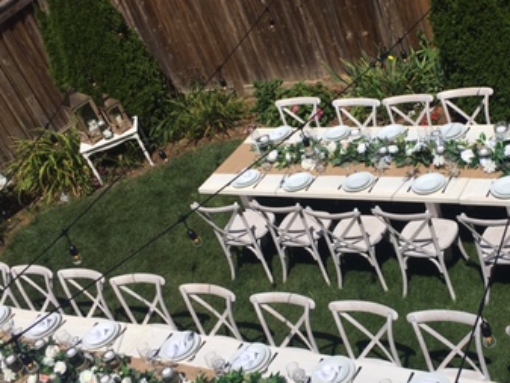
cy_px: 197
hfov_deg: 34.3
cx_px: 375
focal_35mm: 55
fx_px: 811
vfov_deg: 26.6
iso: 25
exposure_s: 1/4525
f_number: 2.2
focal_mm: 4.15
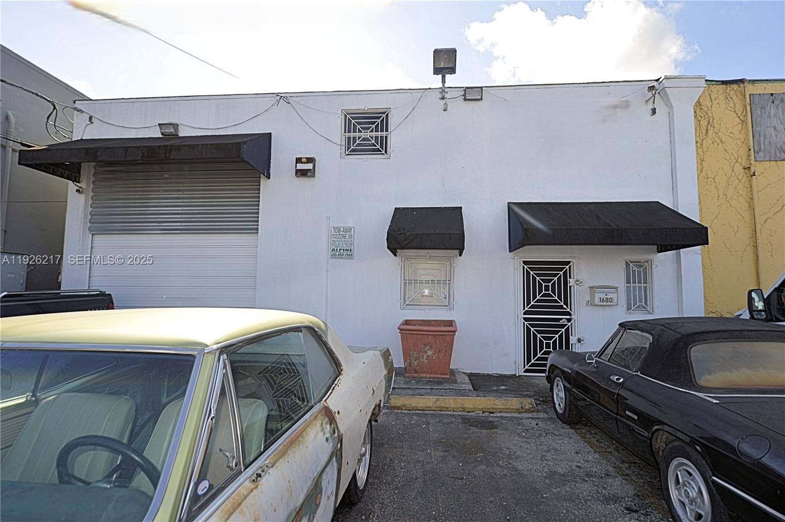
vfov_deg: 67.3
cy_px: 261
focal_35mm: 18
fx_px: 392
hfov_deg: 90.1
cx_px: 392
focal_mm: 12
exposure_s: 1/200
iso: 100
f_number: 8
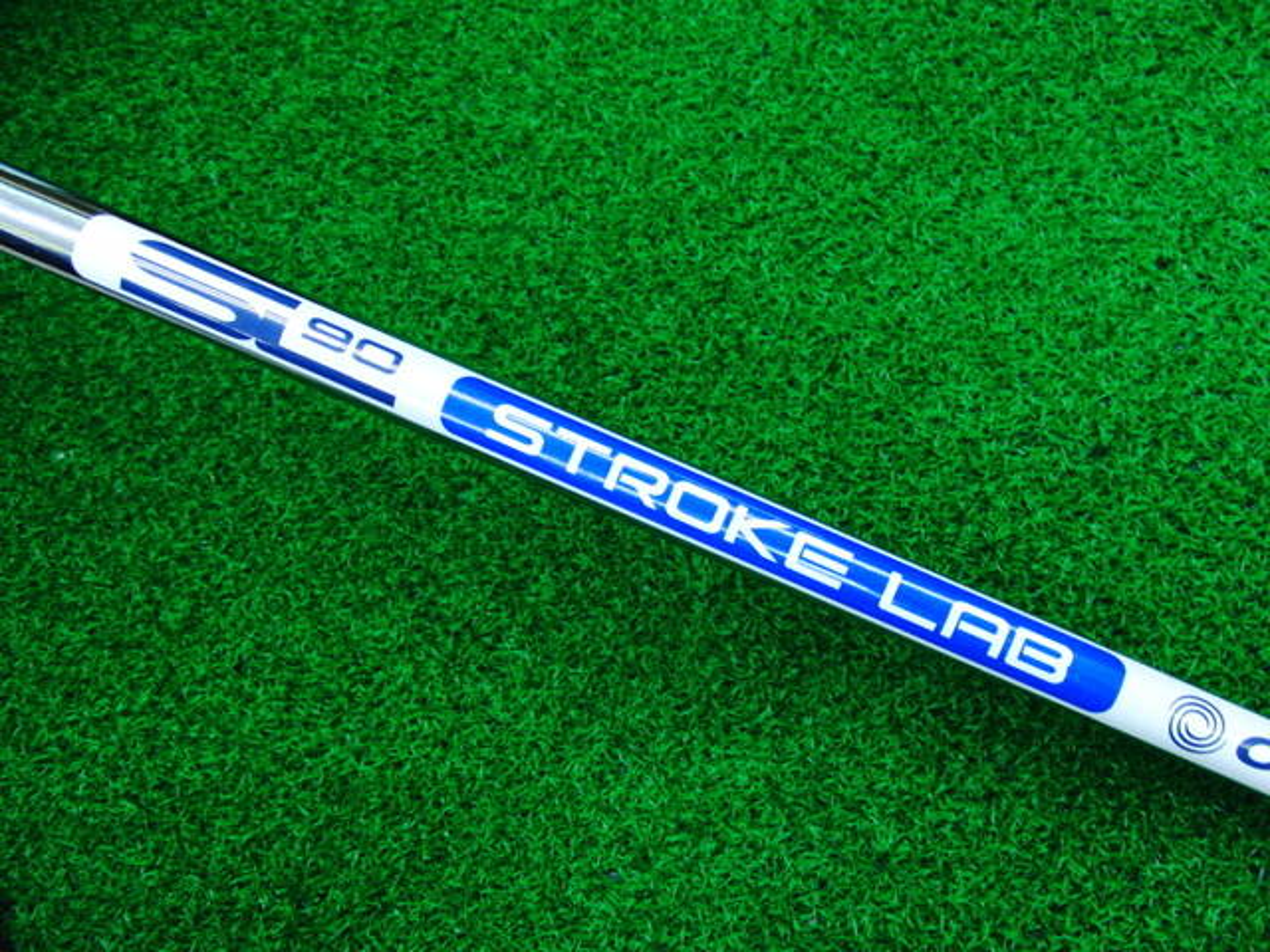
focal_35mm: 37
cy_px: 476
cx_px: 635
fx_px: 1357
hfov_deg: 50.1
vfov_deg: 38.7
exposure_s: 1/40
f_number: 3.6
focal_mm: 6.42
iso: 400
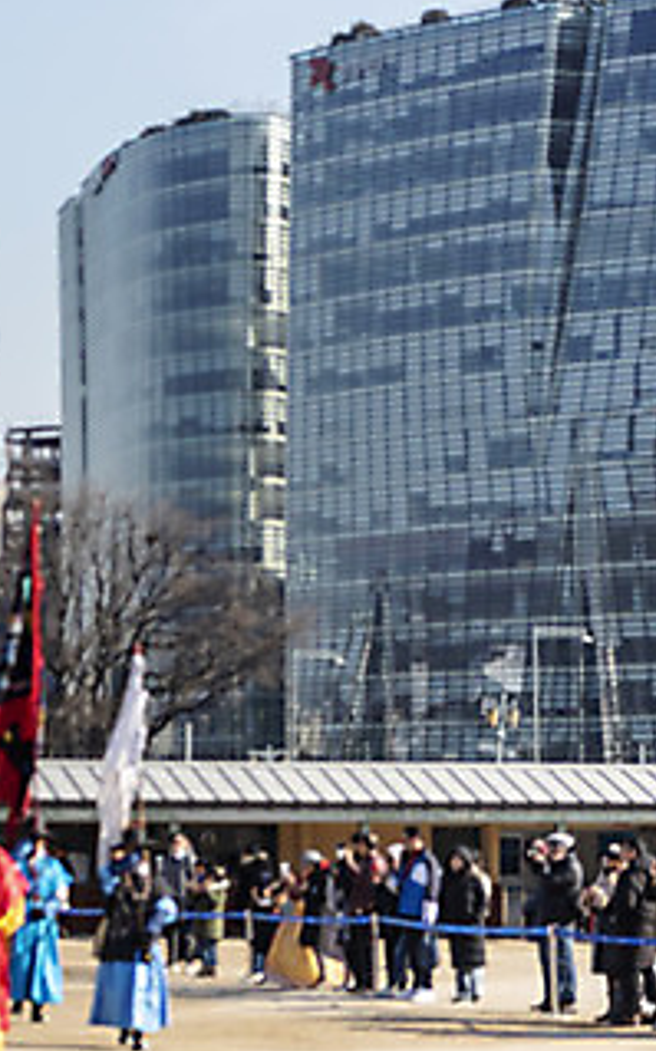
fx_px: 3838
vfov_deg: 15.6
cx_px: -173
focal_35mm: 134
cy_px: 570
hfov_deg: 9.6
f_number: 2.8
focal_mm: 70
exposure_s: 1/3200
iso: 160
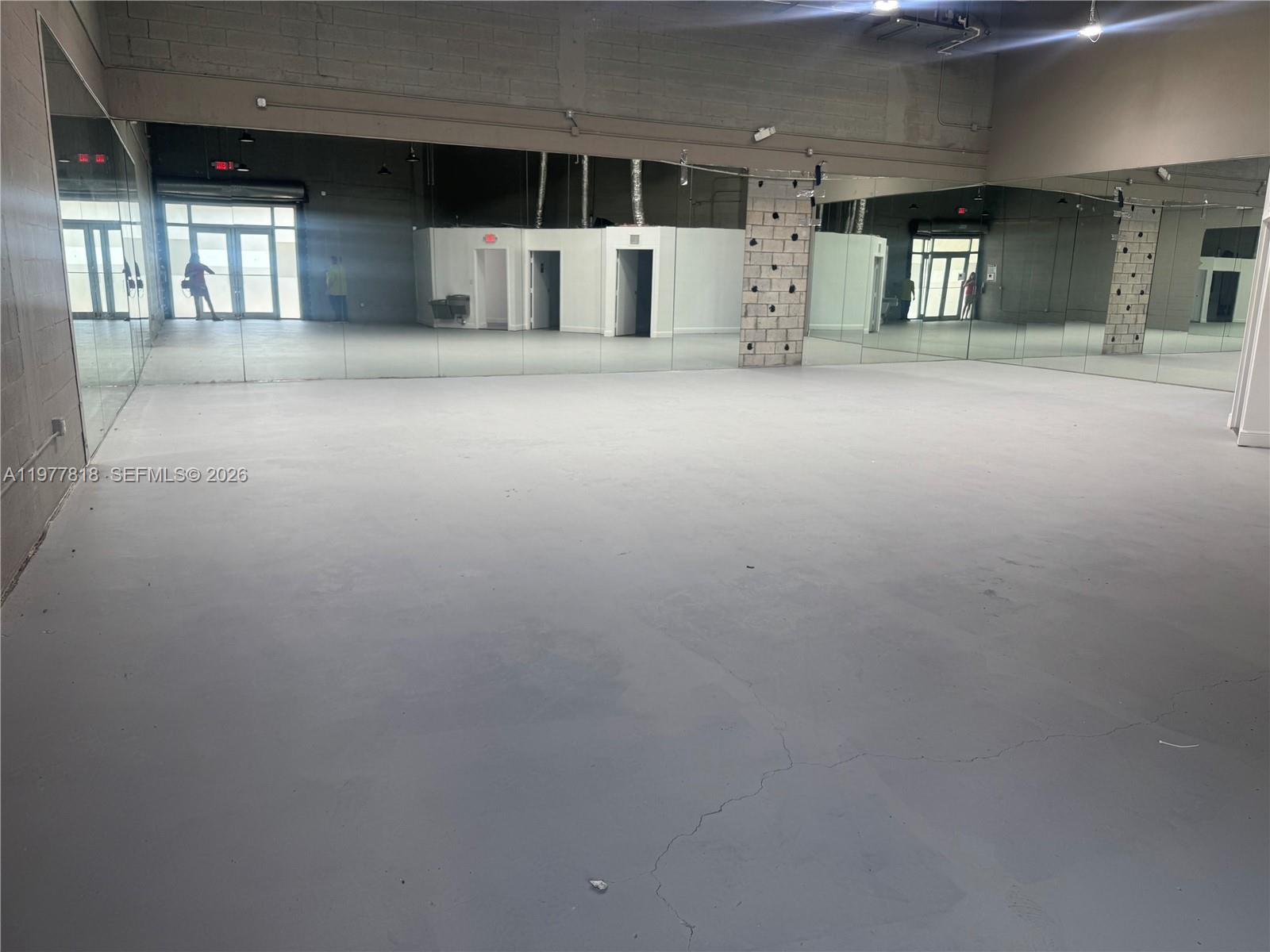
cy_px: 476
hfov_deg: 71.6
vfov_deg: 56.8
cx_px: 635
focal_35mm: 24
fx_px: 881
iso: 64
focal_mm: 6.76
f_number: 1.78
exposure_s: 1/120
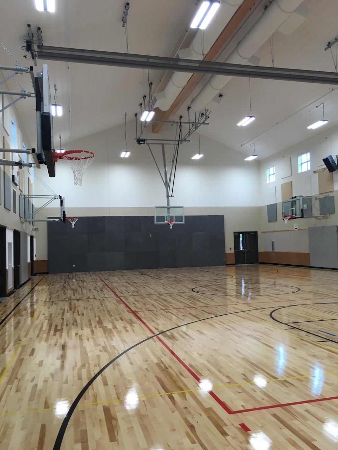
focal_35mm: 29
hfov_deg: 48.2
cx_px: 169
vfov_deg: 61.7
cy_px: 225
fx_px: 377
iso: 25
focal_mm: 4.15
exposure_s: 1/40
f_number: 2.2
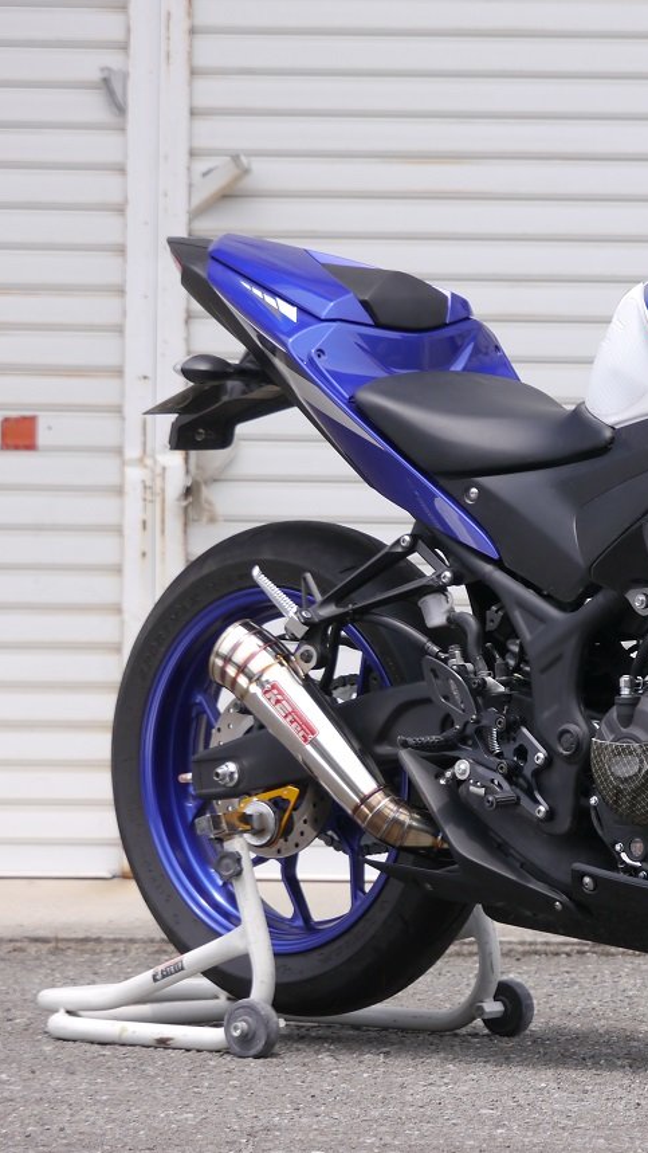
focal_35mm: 300
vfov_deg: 7.2
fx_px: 9167
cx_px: 747
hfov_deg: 4.0
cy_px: 577
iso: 160
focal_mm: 103
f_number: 5.6
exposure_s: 1/400
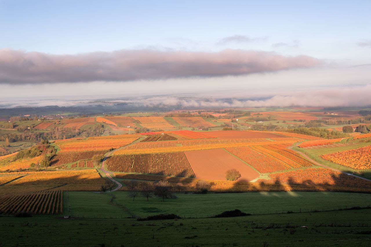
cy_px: 124
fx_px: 494
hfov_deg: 41.1
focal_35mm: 48
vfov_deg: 28.0
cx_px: 186
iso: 100
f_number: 8
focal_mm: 48
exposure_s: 1/180
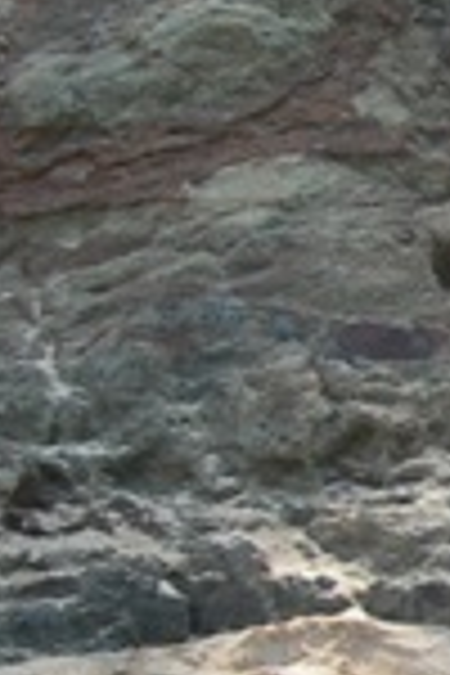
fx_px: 3806
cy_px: 698
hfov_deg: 6.3
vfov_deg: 10.0
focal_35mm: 203
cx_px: 1242
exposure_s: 1/142
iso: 50
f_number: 4.8
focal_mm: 7.8
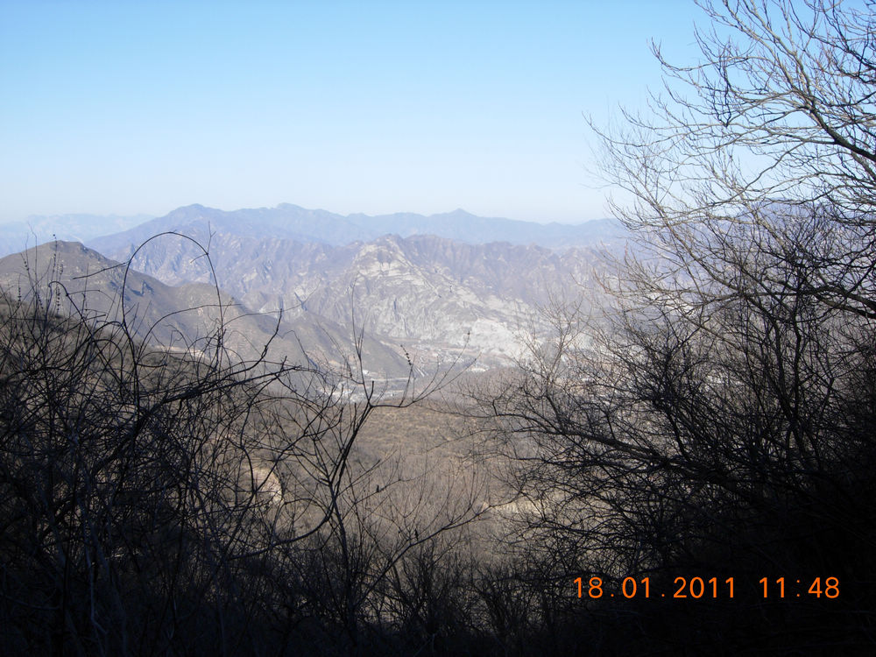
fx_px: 911
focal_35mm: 36
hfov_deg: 51.4
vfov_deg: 39.7
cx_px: 438
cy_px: 328
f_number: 5.4
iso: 50
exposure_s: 1/279
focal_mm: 7.5
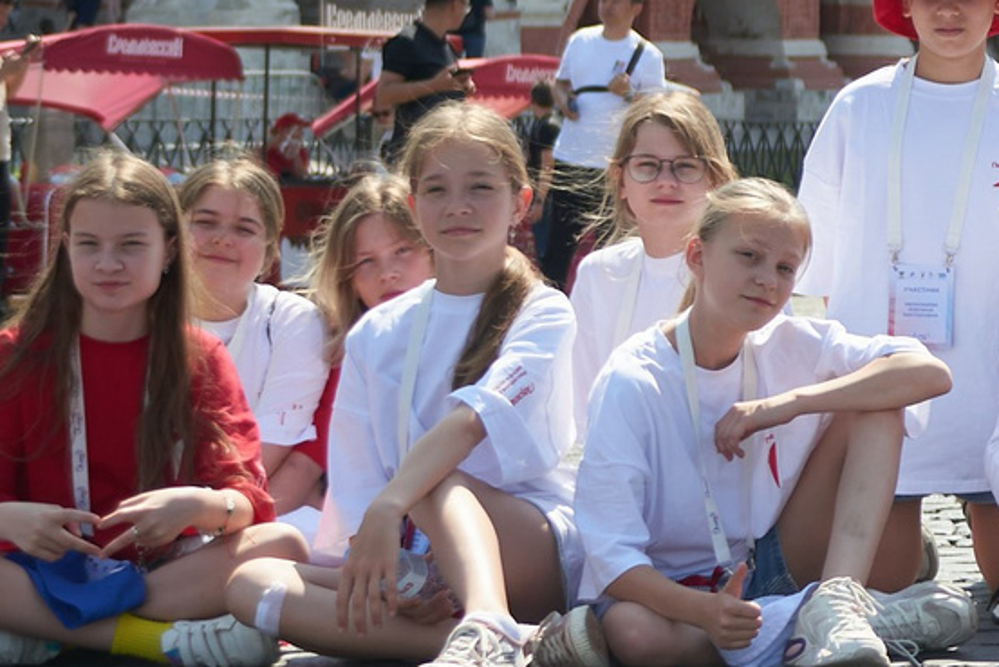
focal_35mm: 176
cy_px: 94
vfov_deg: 7.8
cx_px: 1716
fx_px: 4885
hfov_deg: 11.0
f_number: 2.8
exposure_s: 1/1600
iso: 100
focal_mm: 38
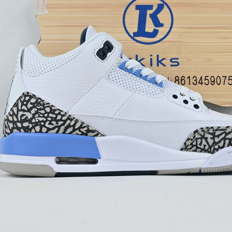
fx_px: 483
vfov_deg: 27.0
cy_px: 116
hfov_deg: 27.0
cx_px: 135
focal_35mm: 64
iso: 1000
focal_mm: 33
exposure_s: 1/160
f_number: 10
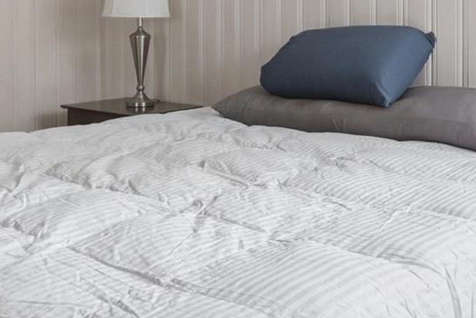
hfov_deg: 38.1
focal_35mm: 52
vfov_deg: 25.1
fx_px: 688
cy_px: 22
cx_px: 279
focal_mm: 14
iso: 640
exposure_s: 1/80
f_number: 16
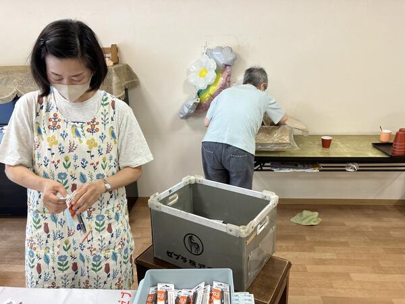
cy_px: 152
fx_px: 328
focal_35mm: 28
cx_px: 202
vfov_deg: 49.7
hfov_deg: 63.4
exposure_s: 1/100
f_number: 1.8
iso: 50
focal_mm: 3.99
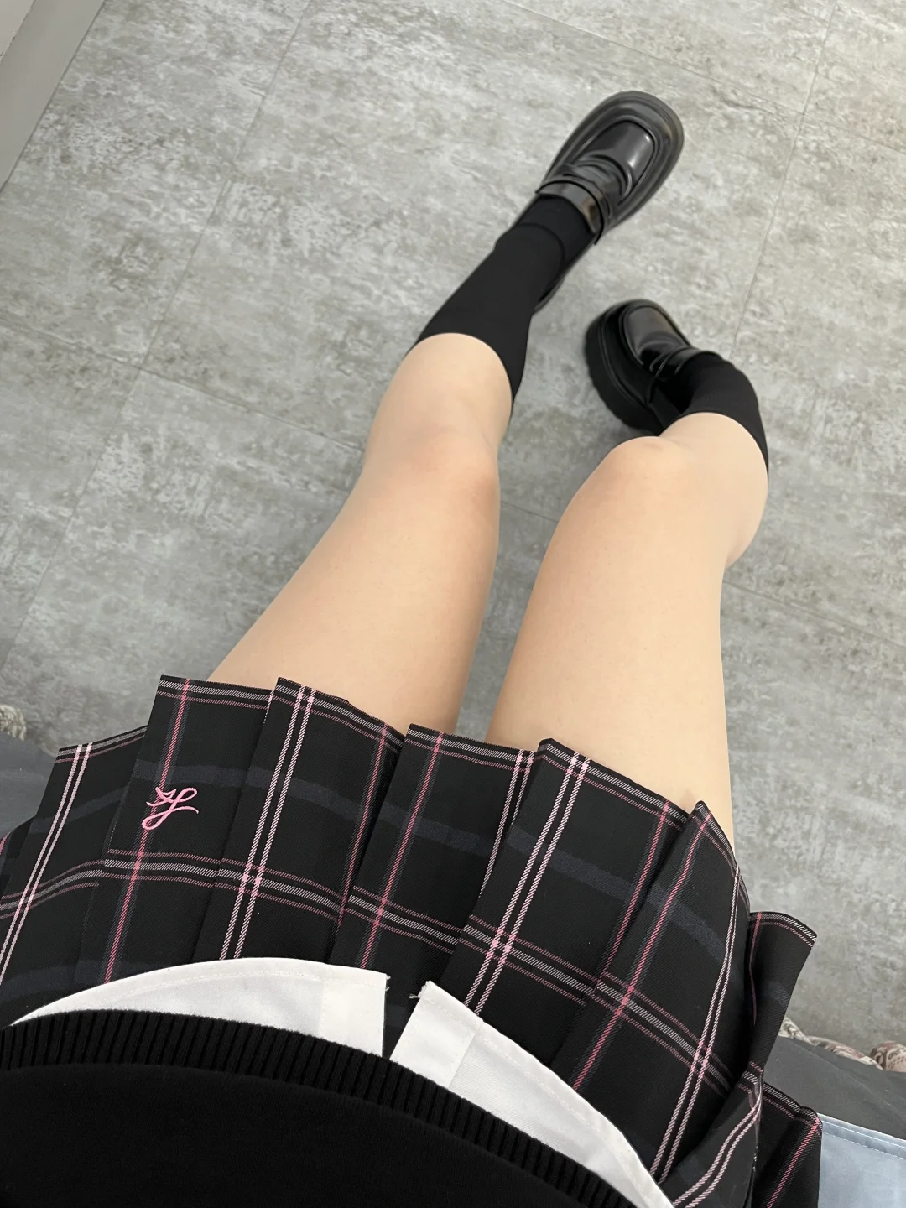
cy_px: 604
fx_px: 907
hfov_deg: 53.1
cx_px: 453
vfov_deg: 67.3
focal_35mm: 26
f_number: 1.6
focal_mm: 5.1
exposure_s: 1/60
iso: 200
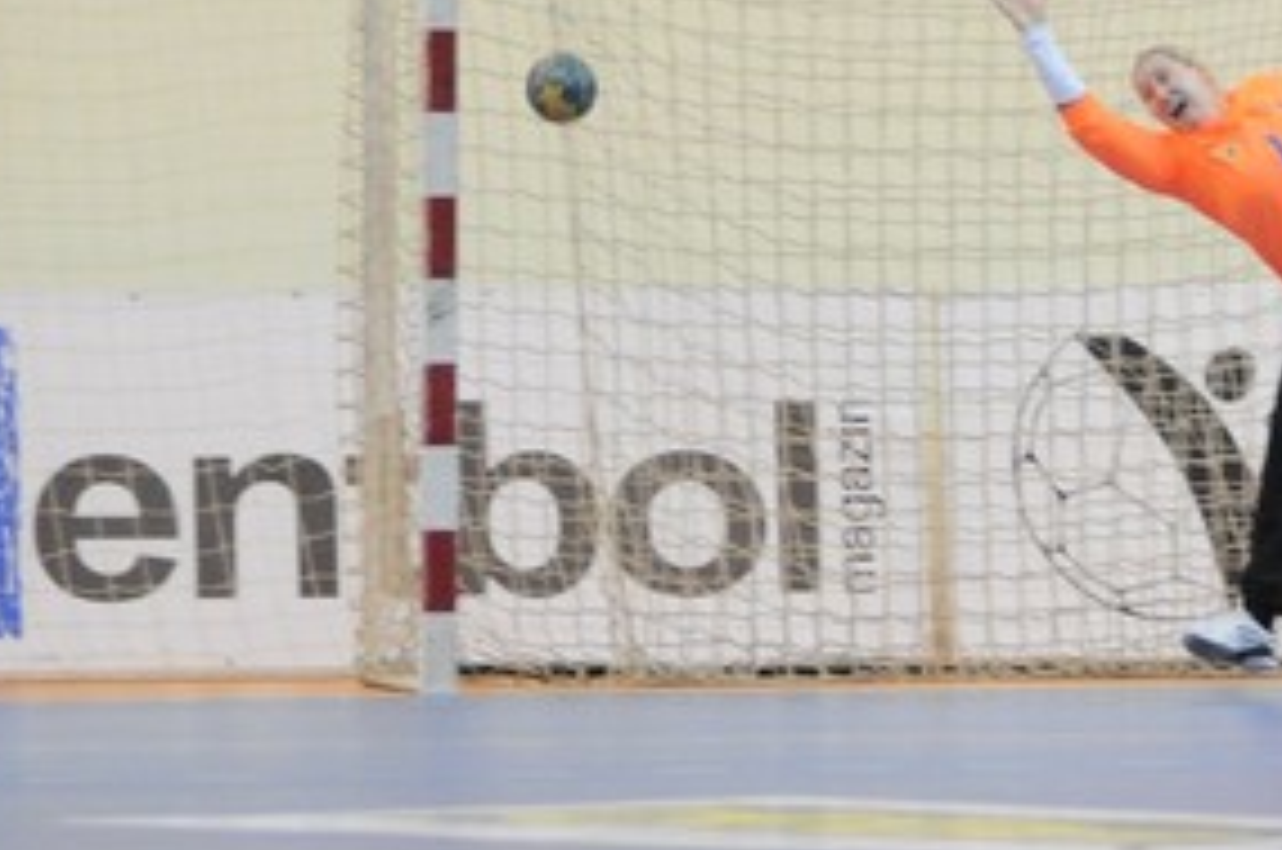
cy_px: 349
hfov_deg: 4.0
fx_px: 18208
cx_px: 1295
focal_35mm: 512
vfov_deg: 2.7
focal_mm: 145
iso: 2000
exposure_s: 1/400
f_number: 2.8
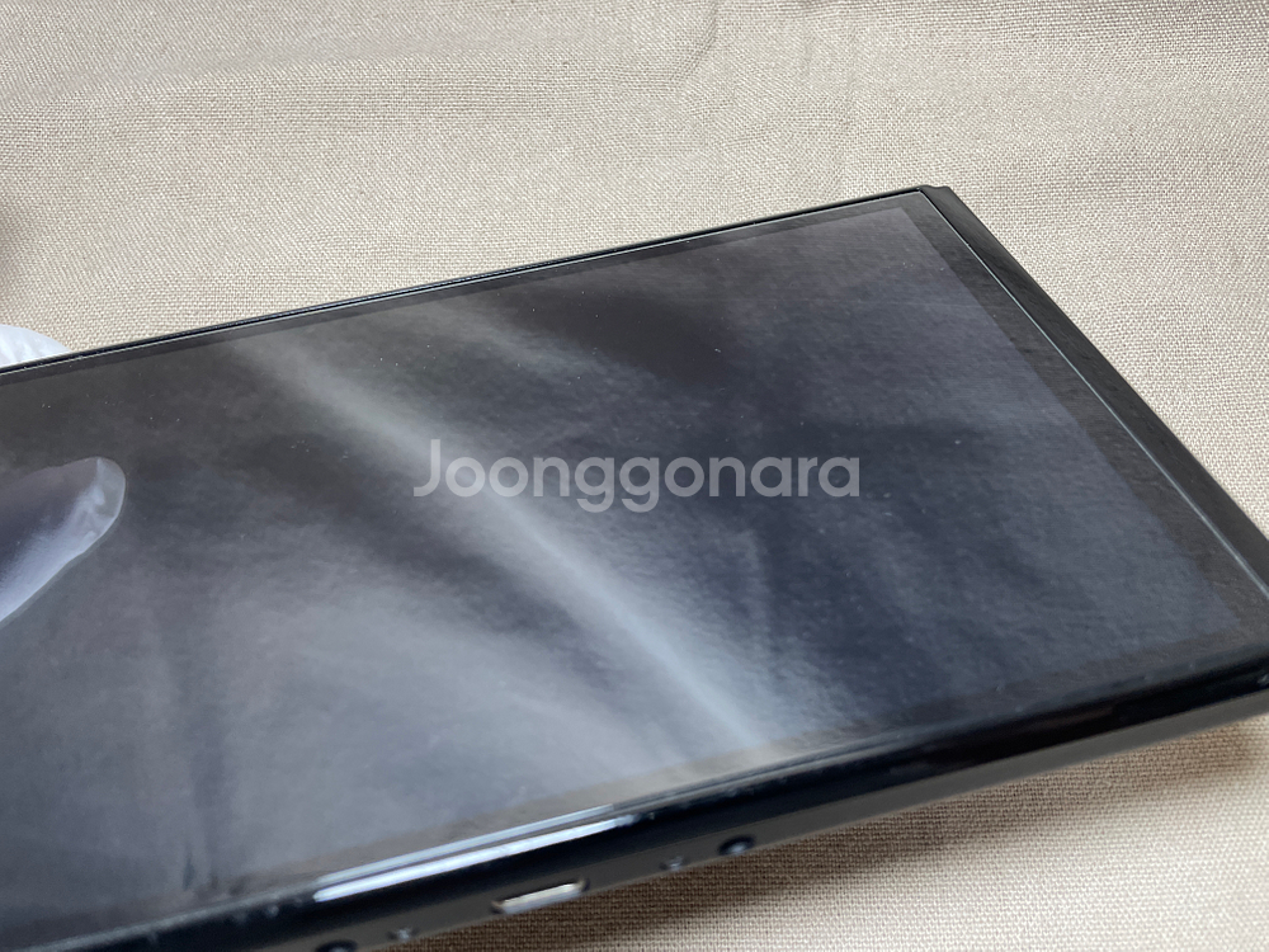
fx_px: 953
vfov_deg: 53.1
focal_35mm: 26
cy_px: 476
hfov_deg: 67.3
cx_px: 634
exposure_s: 1/121
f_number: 1.6
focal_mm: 4.2
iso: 125
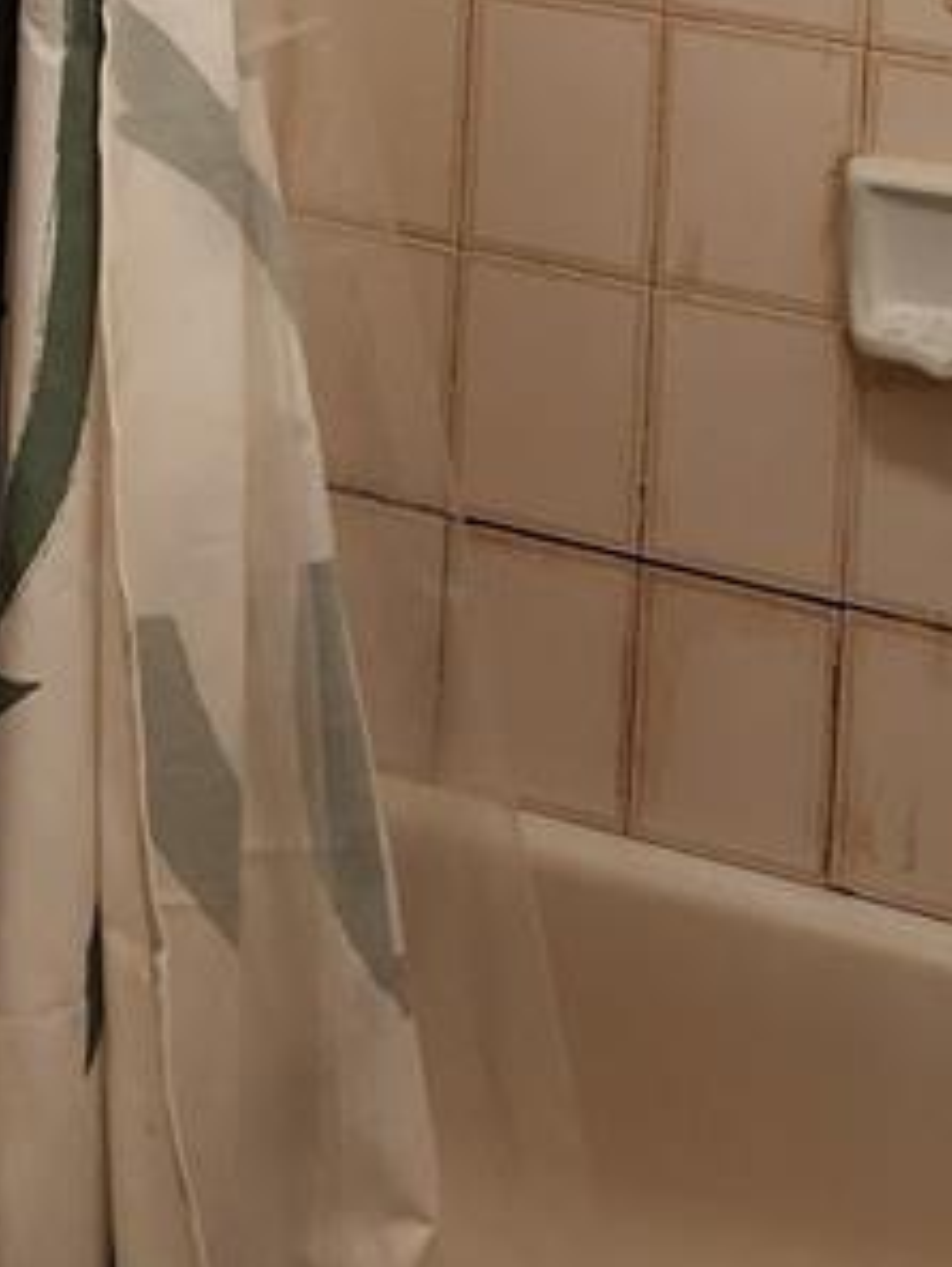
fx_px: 3408
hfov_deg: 15.8
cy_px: -870
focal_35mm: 93
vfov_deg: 17.8
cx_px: 179
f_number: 1.8
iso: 100
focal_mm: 5.4
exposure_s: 1/120
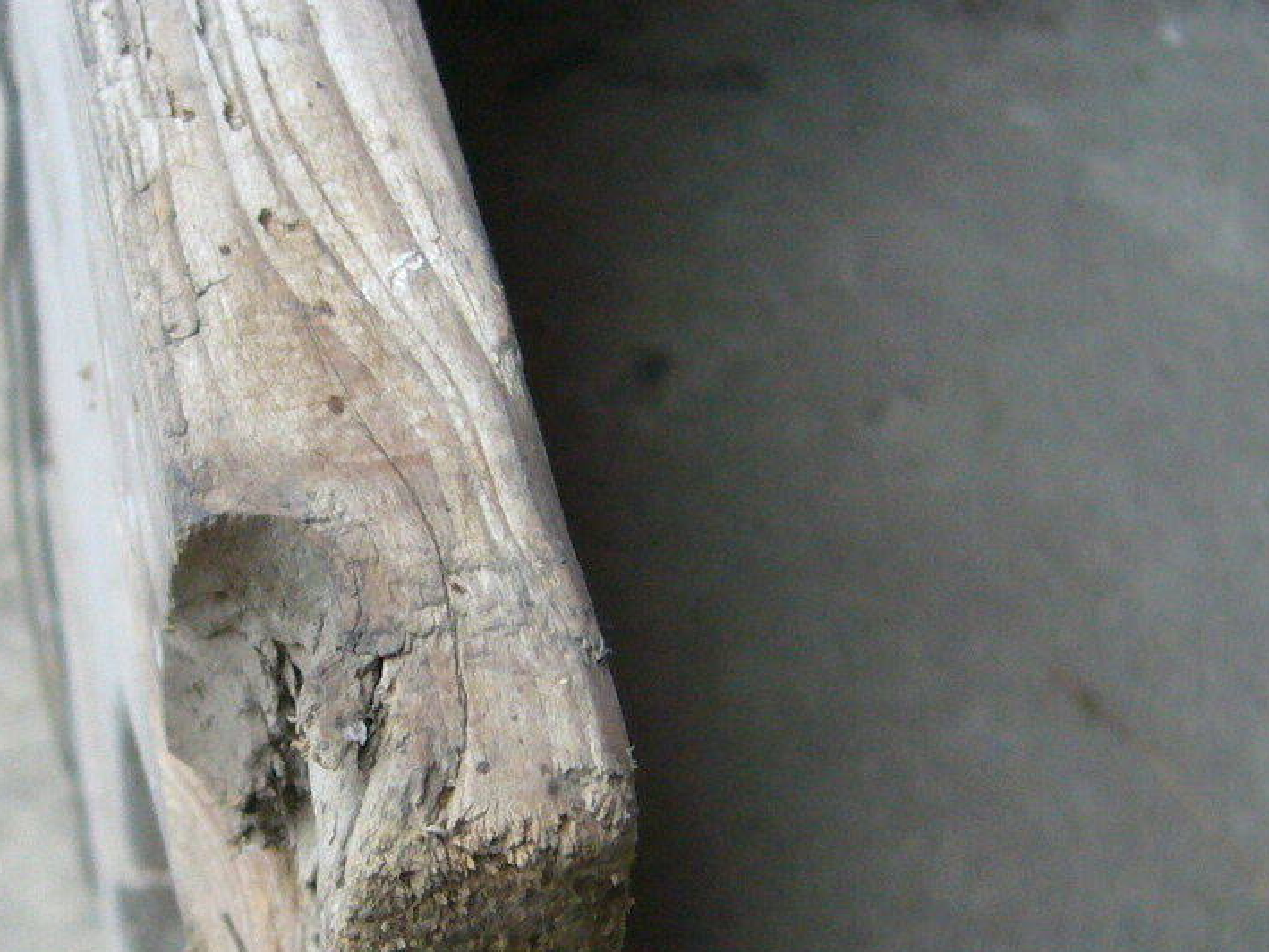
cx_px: 392
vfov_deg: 18.6
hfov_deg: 24.6
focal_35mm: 79
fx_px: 2897
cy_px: 673
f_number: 2.8
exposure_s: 1/15
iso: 200
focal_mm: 5.8
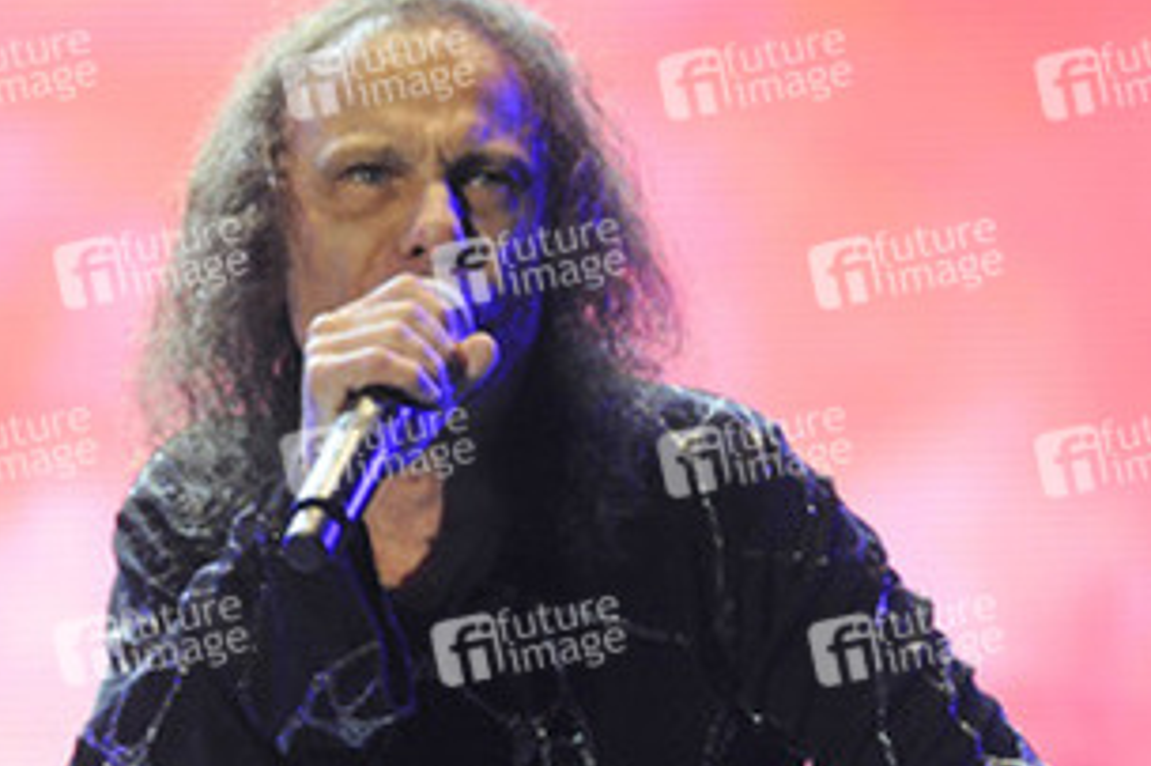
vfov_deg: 3.5
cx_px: 428
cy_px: 547
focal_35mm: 388
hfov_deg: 5.3
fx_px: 12390
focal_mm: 175
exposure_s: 1/200
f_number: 4
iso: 1250
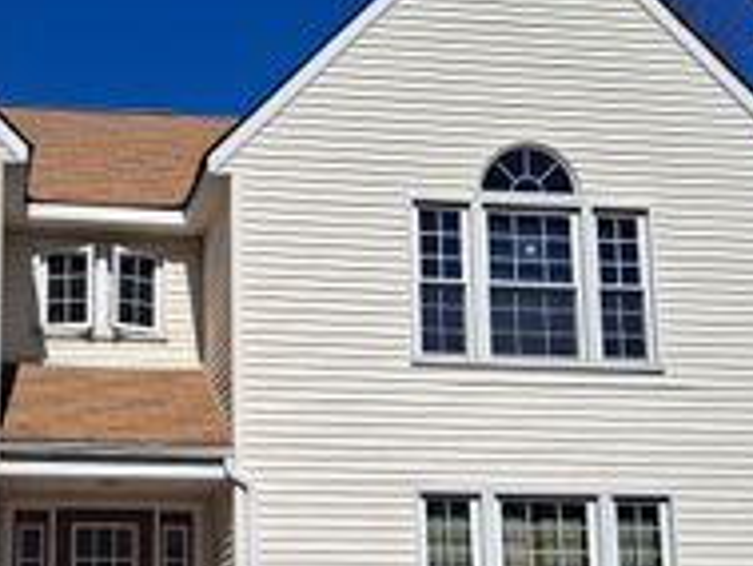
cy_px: 385
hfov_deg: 29.0
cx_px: 211
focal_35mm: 66
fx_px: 1437
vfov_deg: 22.2
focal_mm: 4.6
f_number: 2
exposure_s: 1/2632
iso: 32
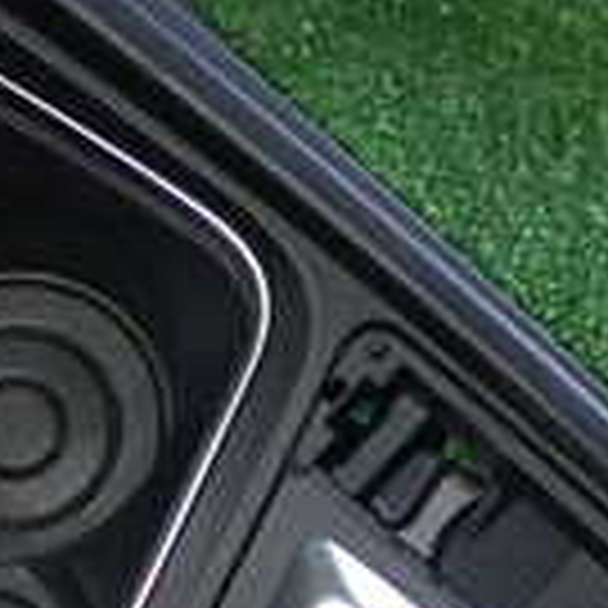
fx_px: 2802
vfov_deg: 12.2
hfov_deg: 12.2
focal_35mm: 141
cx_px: -45
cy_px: 608
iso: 800
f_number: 7.1
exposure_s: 1/40
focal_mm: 6.37
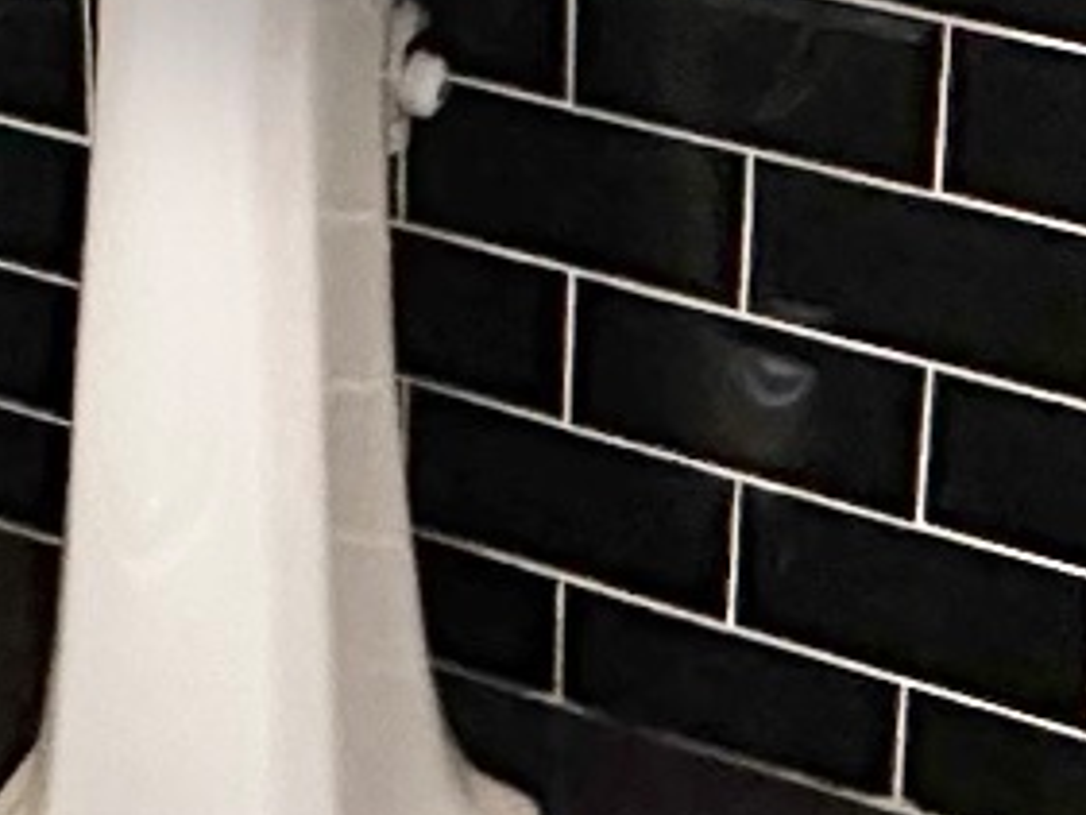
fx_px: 3201
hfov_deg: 19.1
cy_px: -491
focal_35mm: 102
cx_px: 286
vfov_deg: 13.5
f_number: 2.2
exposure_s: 1/41
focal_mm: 2.22
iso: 1250
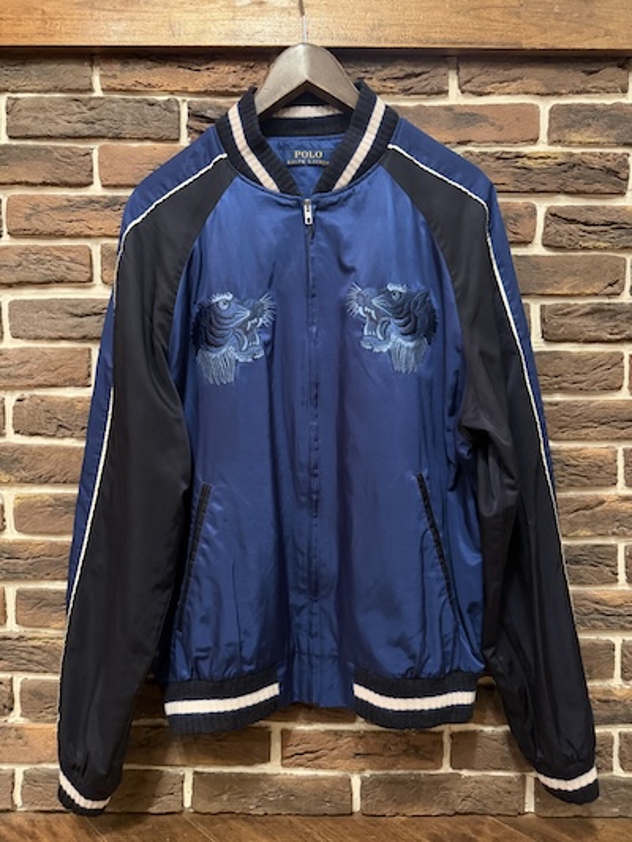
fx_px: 584
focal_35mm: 24
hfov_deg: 56.8
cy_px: 421
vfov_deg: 71.6
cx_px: 316
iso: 800
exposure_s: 1/30
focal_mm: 6.76
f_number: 1.78
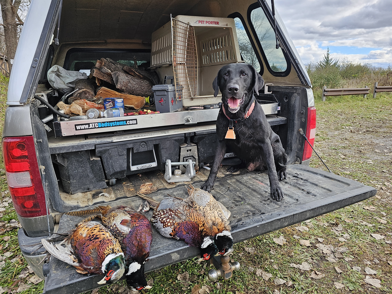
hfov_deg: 73.9
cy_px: 147
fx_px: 260
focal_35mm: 23
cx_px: 196
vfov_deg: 58.9
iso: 20
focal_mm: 6.3
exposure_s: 1/220
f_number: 1.7
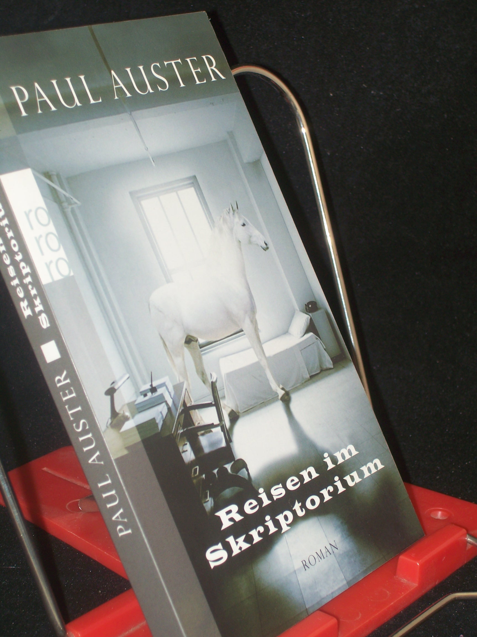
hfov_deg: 18.0
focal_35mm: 82
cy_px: 318
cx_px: 238
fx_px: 1507
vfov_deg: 23.8
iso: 80
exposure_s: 1/80
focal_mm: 13.6
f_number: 4
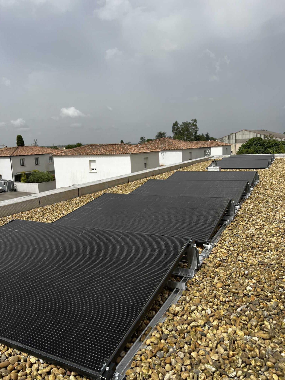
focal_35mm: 26
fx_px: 285
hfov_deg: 53.1
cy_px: 190
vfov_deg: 67.3
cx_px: 142
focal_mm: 5.7
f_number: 1.5
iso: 50
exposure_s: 1/3257
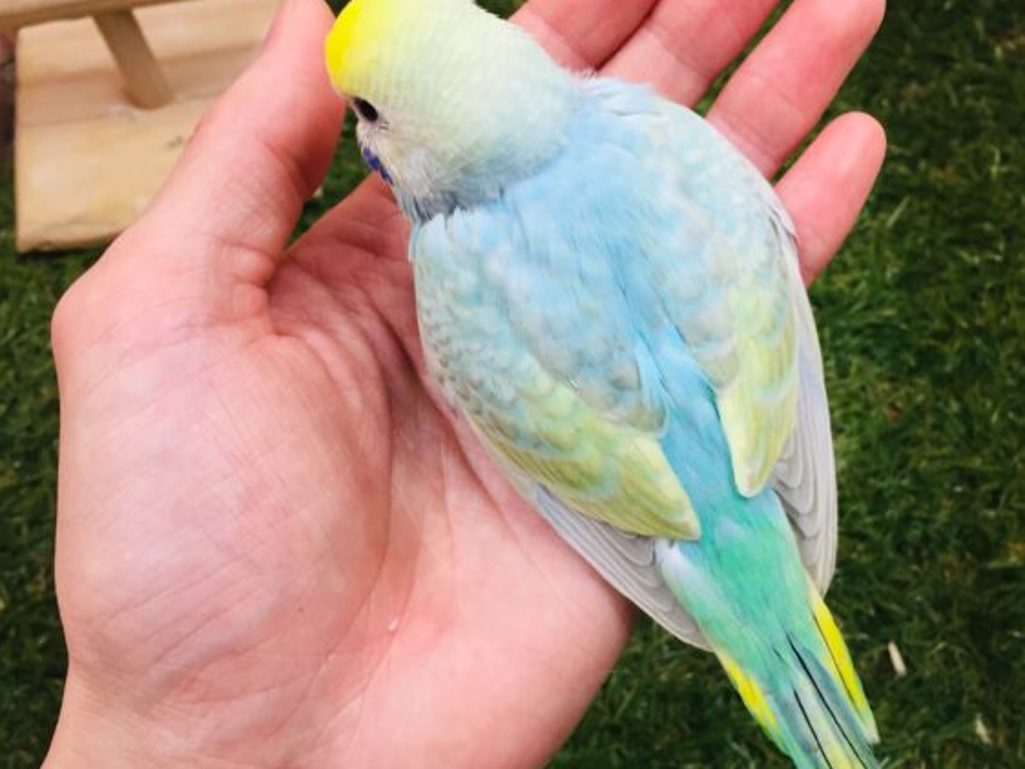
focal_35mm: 33
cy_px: 425
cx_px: 553
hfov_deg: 55.3
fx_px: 978
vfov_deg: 42.9
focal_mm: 4.15
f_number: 2.2
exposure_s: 1/30
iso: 50
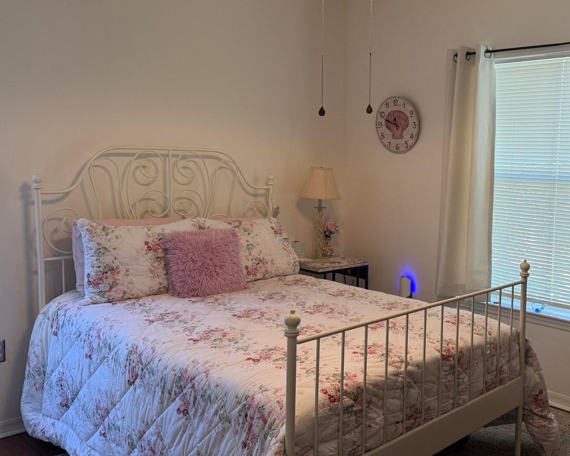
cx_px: 401
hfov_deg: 49.0
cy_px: 212
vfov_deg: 41.1
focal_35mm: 36
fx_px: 607
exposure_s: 1/60
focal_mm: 6.76
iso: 125
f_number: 1.78
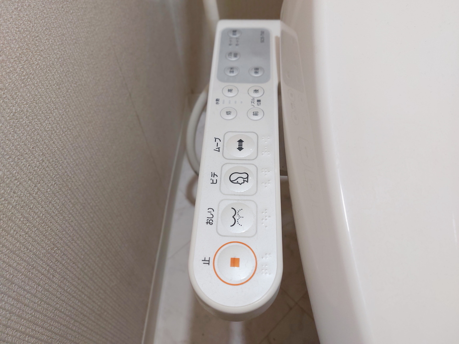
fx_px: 318
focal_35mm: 24
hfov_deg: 71.6
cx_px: 230
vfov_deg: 56.8
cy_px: 172
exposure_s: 1/24
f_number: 1.8
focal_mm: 5.23
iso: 80
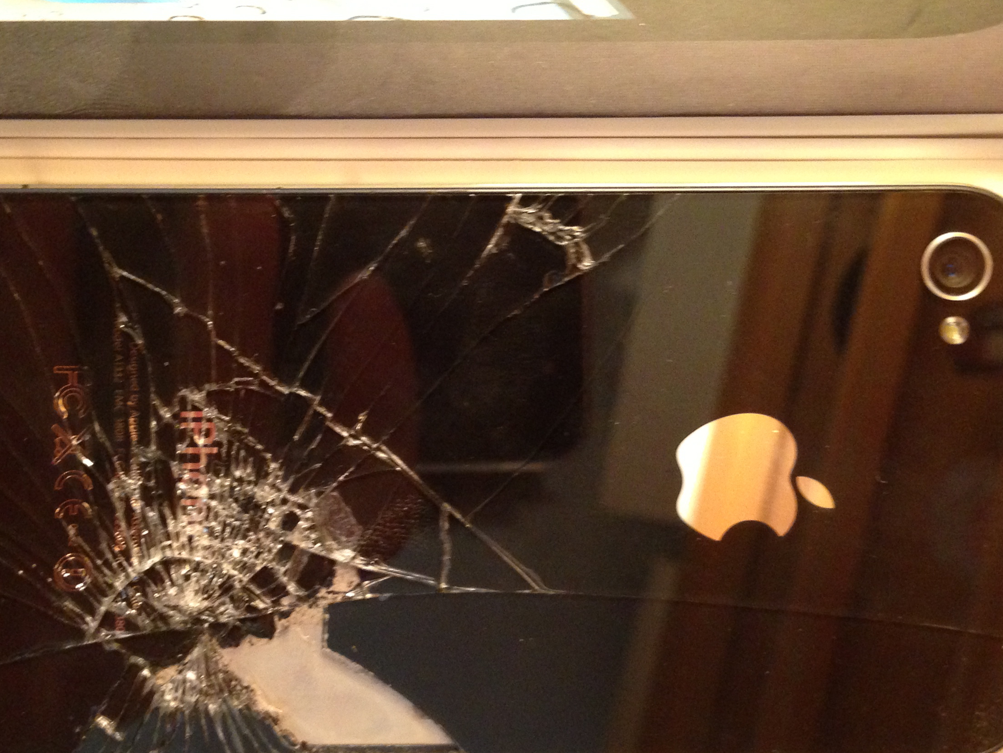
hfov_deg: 38.9
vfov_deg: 29.6
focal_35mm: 49
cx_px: 539
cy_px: 442
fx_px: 1420
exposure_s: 1/17
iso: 400
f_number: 2.4
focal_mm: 4.13
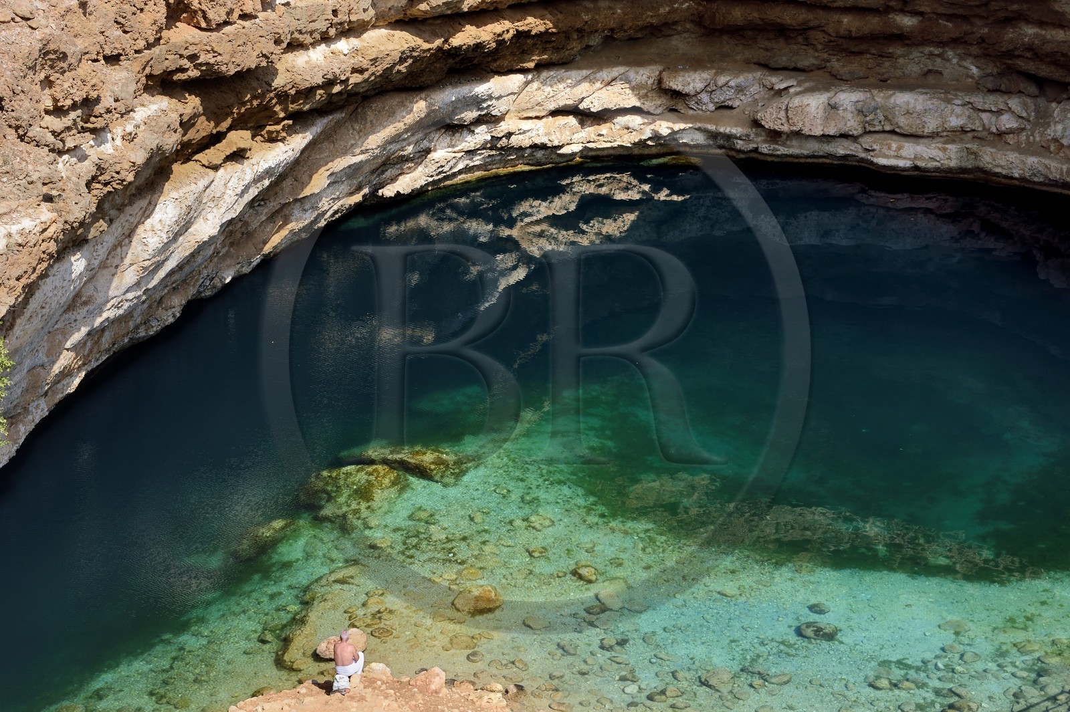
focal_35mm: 62
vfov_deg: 21.9
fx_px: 1842
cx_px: 535
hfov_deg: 32.4
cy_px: 356
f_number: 14
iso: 200
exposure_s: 1/160
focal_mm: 62
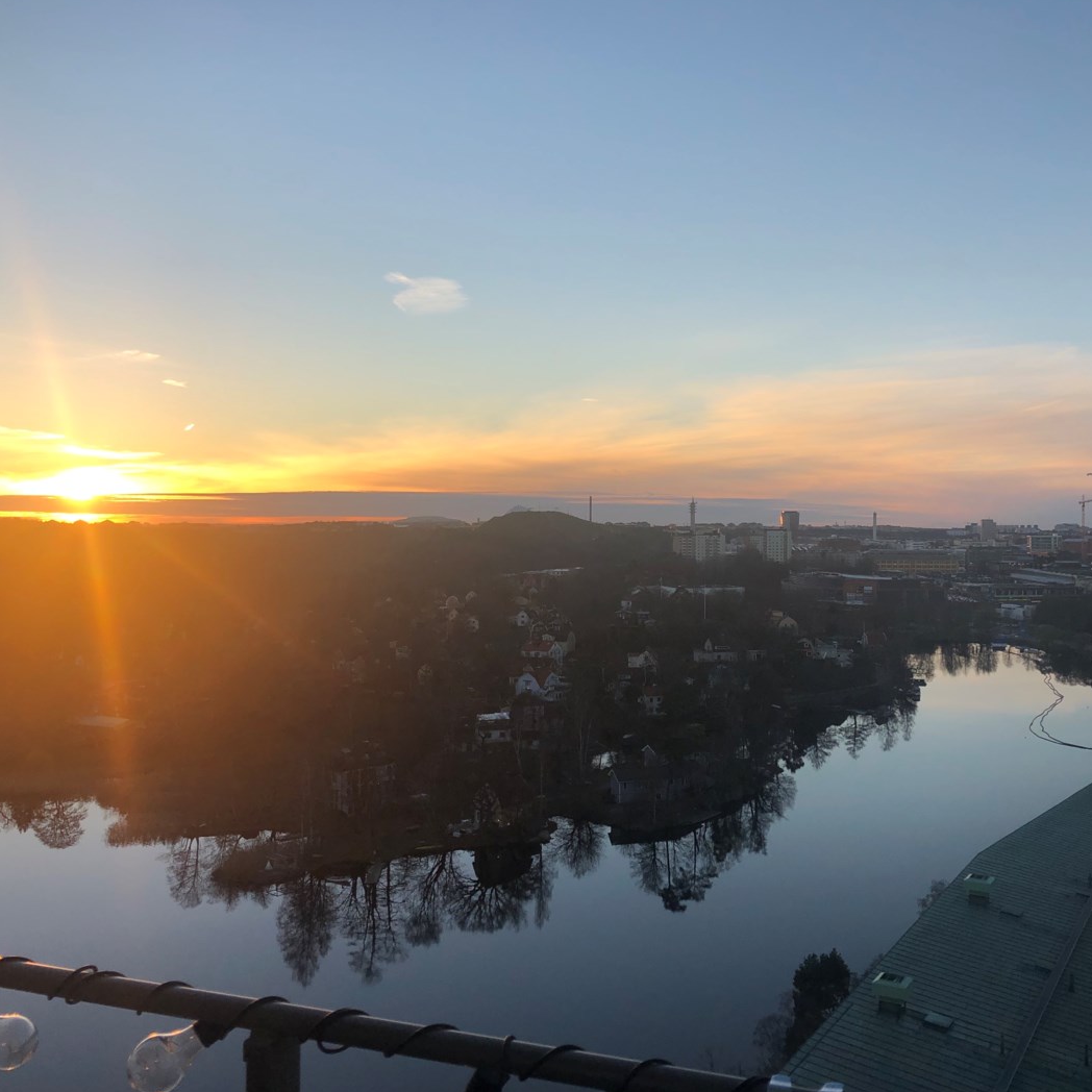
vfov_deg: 48.5
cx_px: 665
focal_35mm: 34
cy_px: 548
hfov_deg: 48.1
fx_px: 1213
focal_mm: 4
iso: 20
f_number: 1.8
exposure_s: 1/615
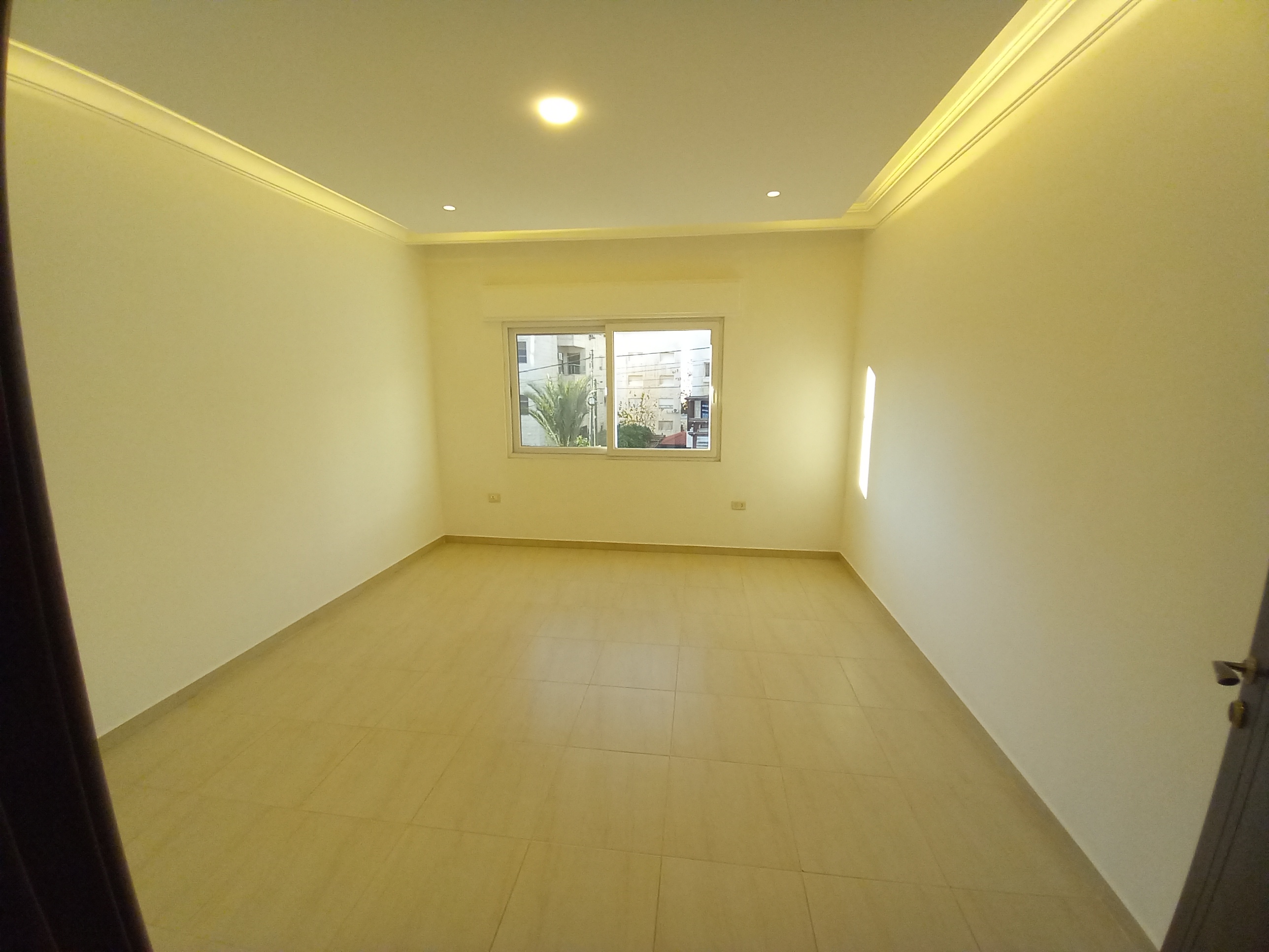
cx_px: 634
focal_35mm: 13
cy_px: 476
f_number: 2.2
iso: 64
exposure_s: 1/120
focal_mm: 1.13
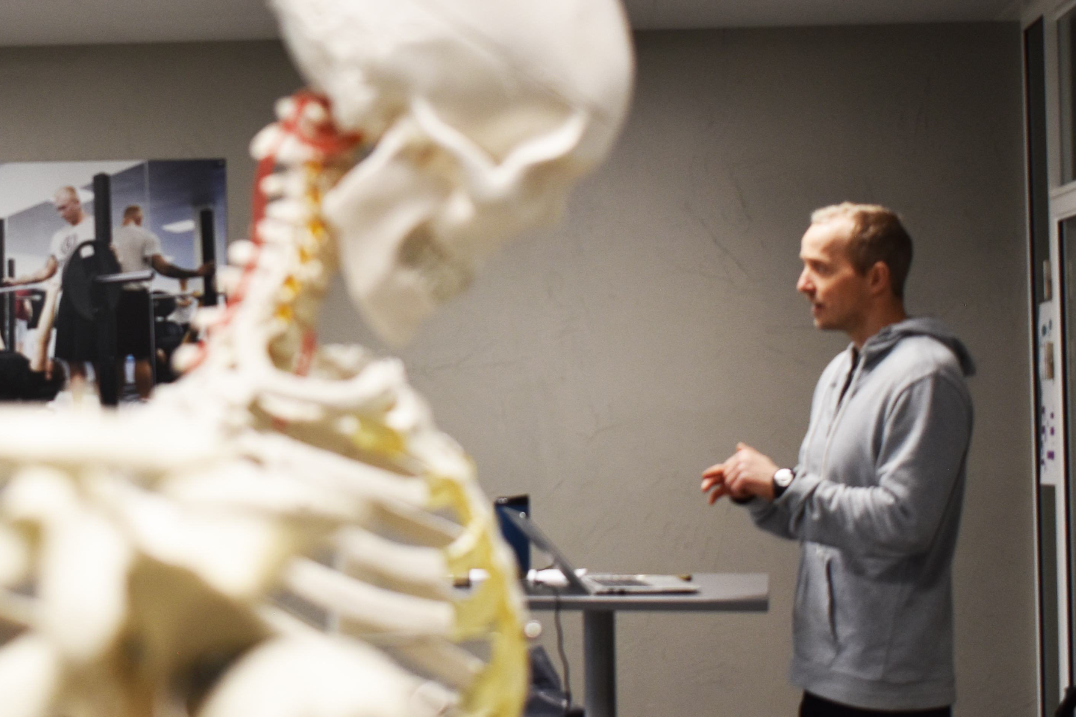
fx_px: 2511
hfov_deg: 23.8
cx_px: 214
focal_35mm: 84
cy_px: 211
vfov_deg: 16.2
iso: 400
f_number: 4.2
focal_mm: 27
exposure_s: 1/80
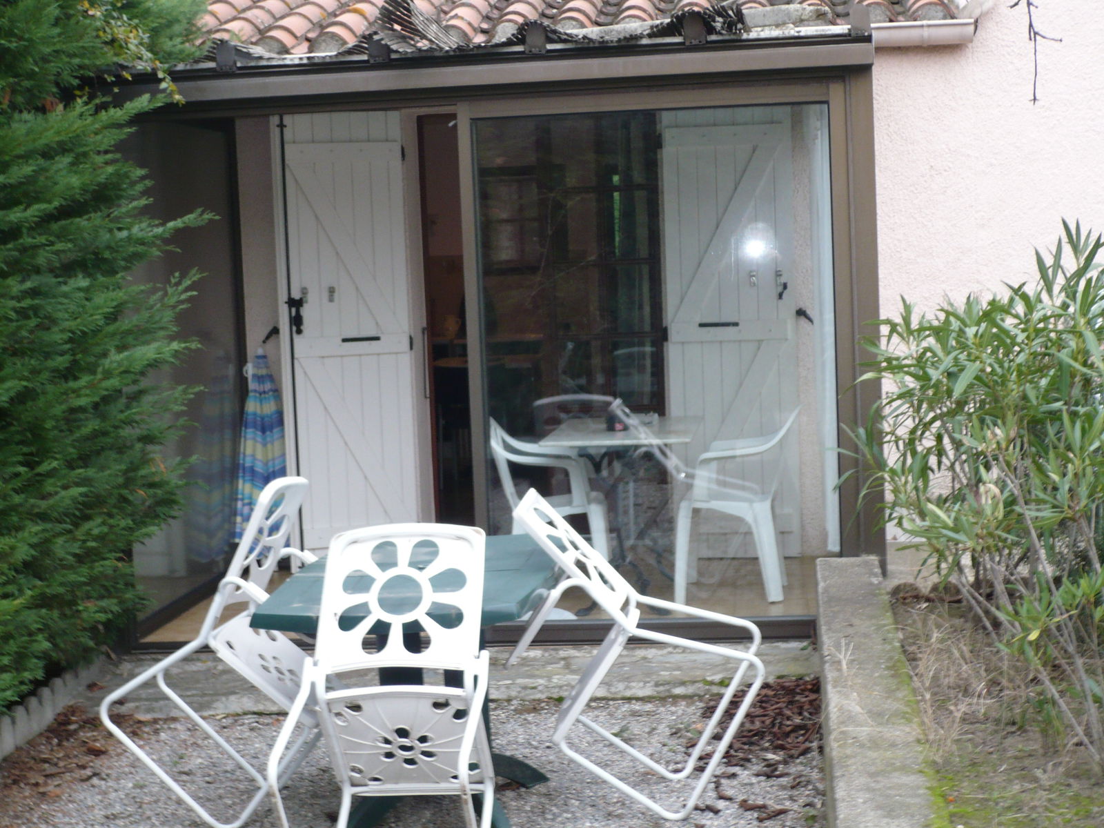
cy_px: 414
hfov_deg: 32.2
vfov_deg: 24.4
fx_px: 1914
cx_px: 552
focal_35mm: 60
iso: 160
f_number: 3.7
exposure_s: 1/30
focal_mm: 9.9
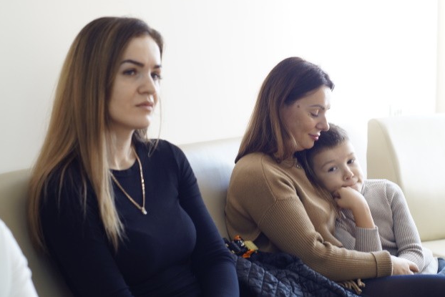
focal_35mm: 76
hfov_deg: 26.6
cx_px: 224
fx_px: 940
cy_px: 147
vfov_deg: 18.0
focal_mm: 50
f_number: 4
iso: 400
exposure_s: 1/80
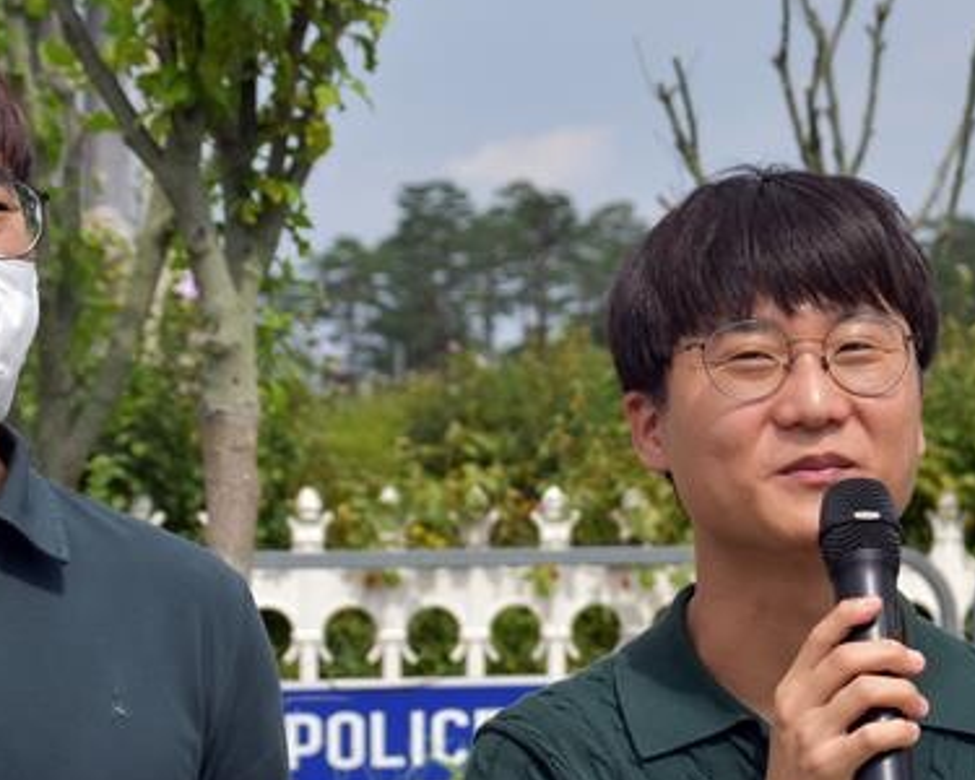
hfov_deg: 10.9
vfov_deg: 8.7
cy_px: 618
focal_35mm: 177
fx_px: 5108
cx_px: 757
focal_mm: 46
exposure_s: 1/400
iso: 100
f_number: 6.3
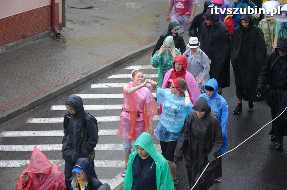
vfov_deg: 13.0
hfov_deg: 19.5
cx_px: 144
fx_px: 836
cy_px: 95
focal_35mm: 105
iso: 800
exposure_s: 1/250
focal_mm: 70
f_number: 4.5
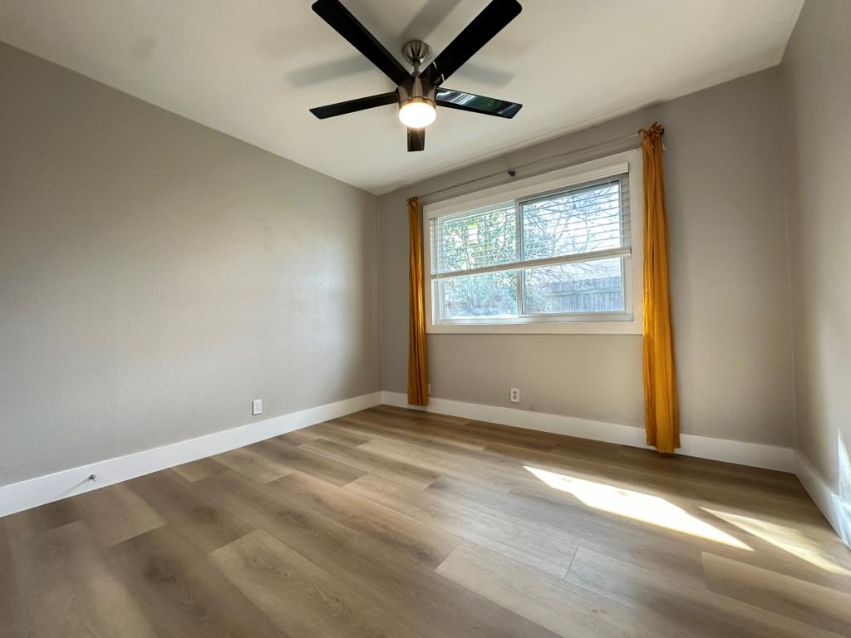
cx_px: 426
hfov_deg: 102.1
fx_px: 344
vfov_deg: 85.7
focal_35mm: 14
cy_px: 319
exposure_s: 1/60
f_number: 2.2
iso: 160
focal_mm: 2.22
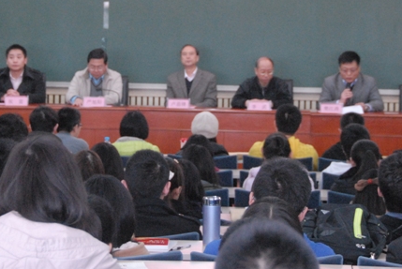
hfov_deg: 13.3
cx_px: 224
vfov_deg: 8.9
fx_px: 1721
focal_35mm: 154
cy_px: 19
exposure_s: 1/30
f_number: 4.8
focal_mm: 55
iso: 1600
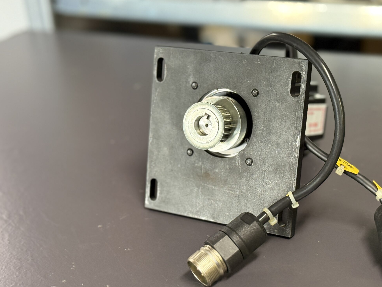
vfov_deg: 23.2
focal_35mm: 63
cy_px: 180
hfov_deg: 30.6
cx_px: 243
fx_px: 695
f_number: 1.78
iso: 250
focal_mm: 6.76
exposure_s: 1/33
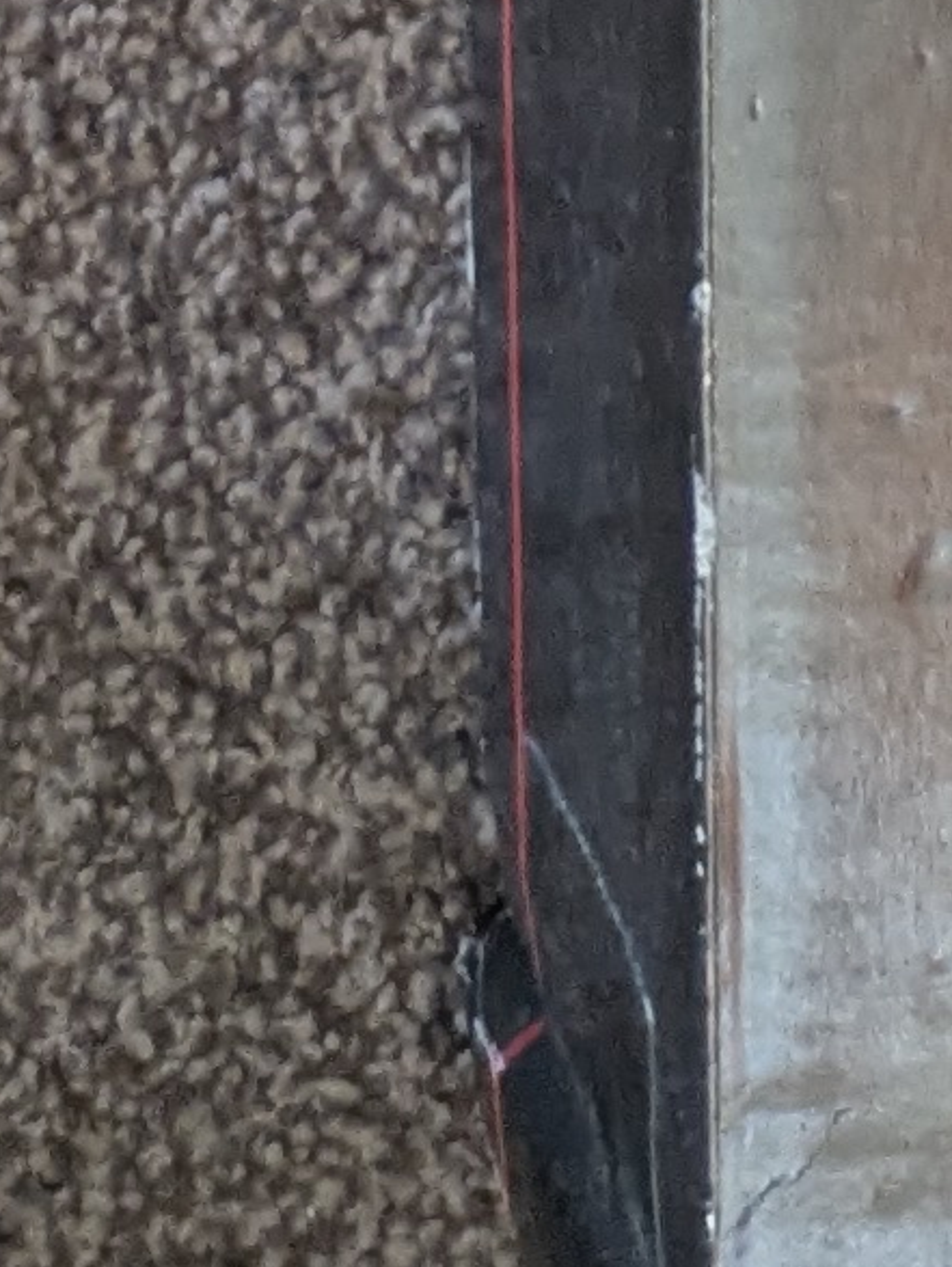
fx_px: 7216
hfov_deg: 7.3
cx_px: 1729
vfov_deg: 7.8
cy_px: -3294
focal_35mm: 197
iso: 294
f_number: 1.89
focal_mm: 5.43
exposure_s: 1/25
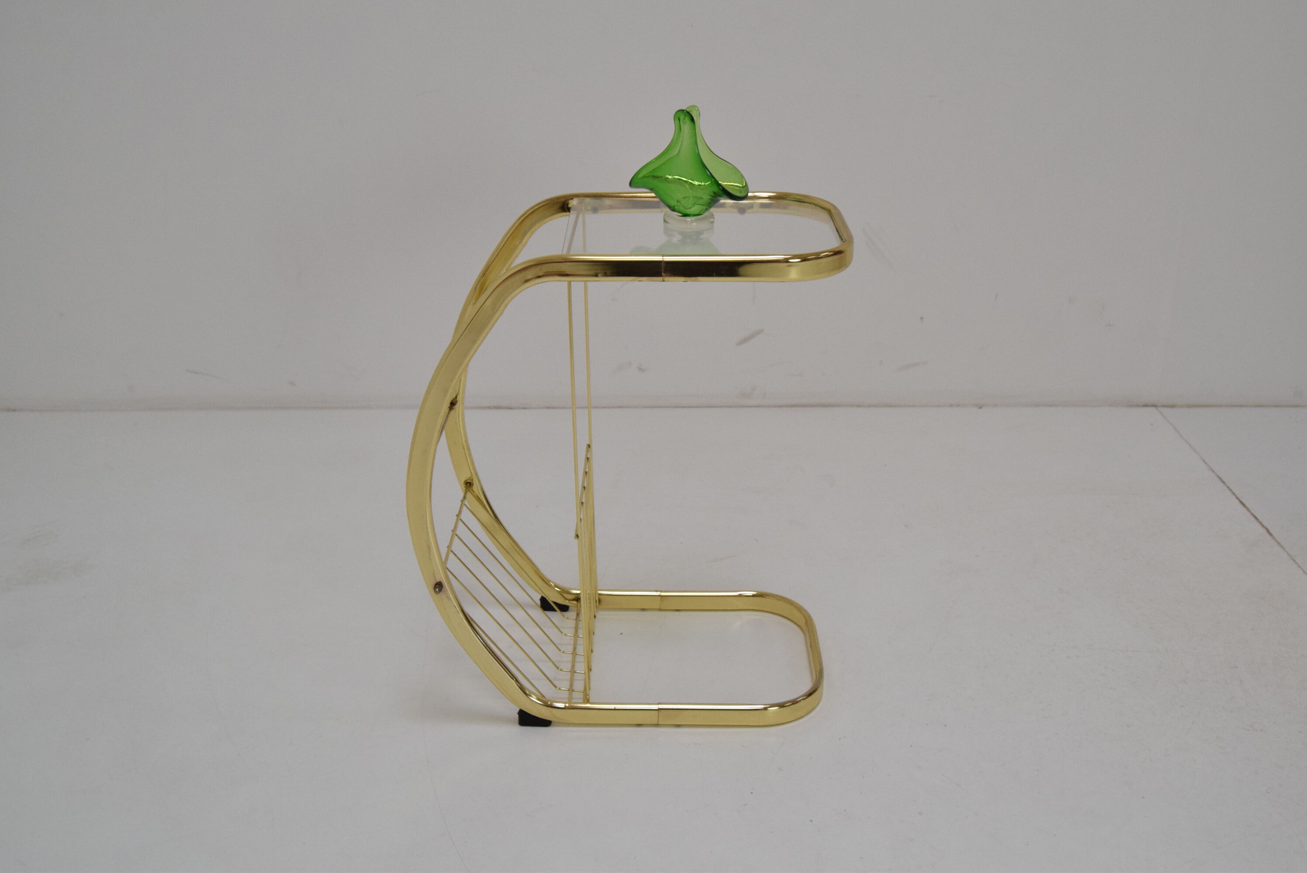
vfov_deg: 36.9
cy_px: 436
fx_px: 1308
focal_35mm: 36
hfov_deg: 53.1
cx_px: 654
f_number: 8
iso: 1600
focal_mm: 24
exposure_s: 1/250
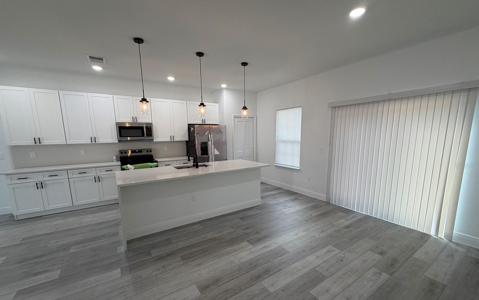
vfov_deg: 74.6
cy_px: 165
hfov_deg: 101.5
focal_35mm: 15
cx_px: 241
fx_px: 196
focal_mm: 2.22
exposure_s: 1/120
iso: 125
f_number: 2.2
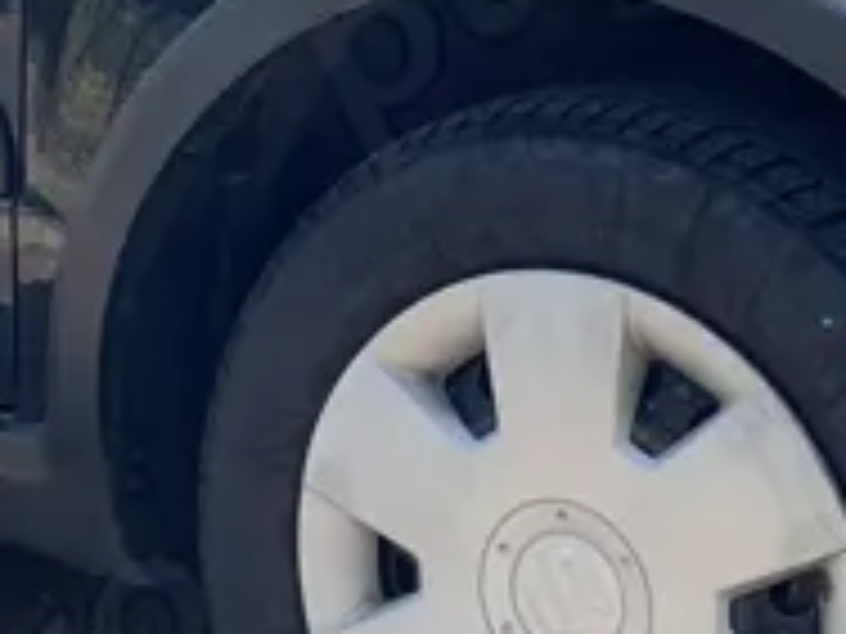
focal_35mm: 138
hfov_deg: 14.3
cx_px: 252
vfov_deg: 10.5
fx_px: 3373
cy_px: -157
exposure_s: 1/552
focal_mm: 4.25
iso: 25
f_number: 1.8
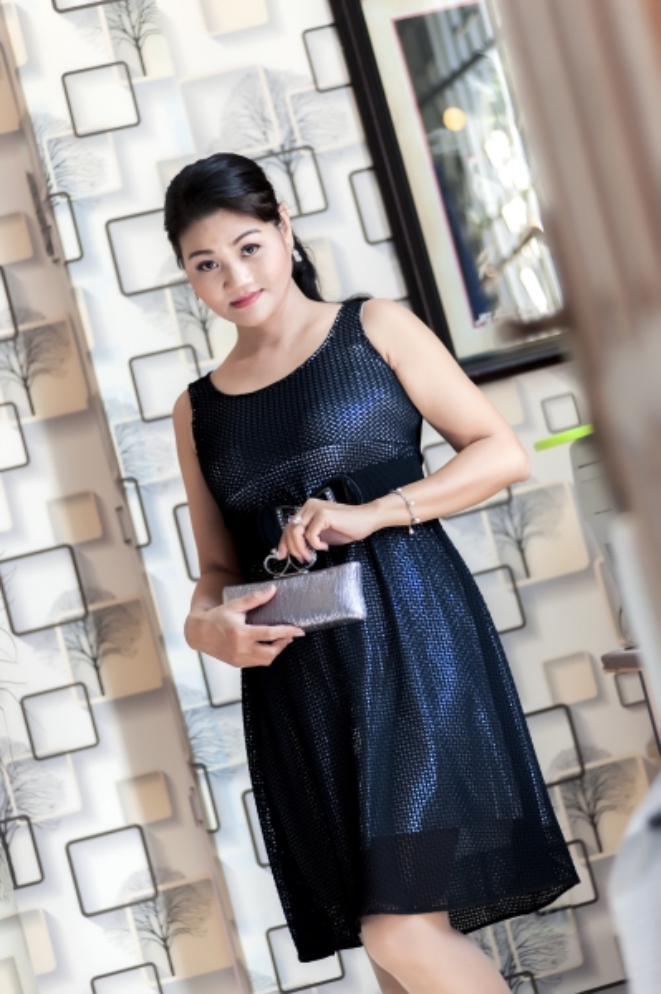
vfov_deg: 16.4
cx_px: 330
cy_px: 497
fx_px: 3448
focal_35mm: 125
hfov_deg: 10.9
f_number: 2.8
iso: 800
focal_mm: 125
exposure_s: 1/200
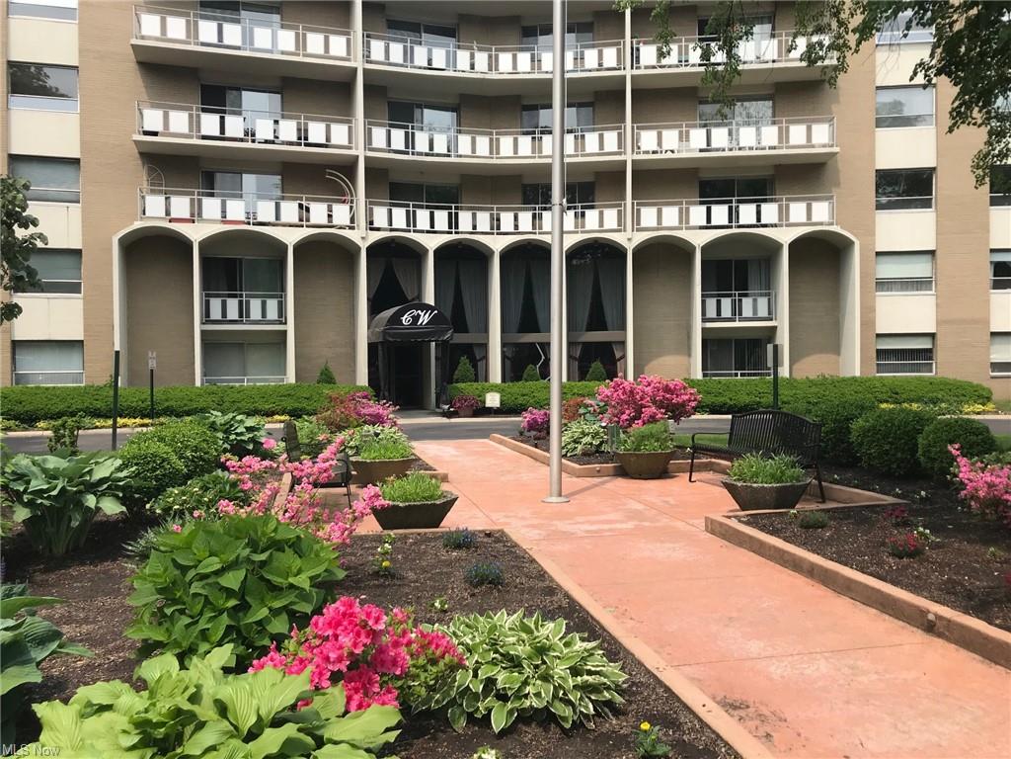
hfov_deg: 63.4
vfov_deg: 49.7
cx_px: 506
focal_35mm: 28
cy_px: 380
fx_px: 818
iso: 20
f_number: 1.8
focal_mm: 3.99
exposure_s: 1/1389
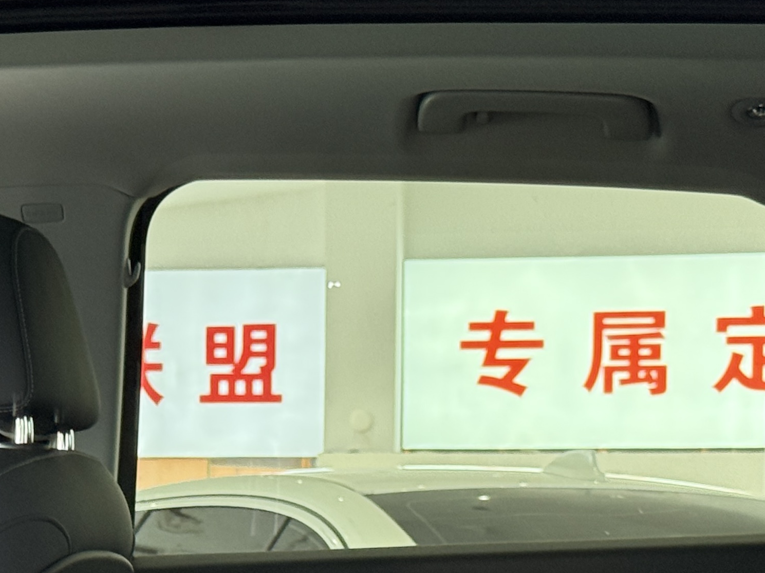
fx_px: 2806
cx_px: 211
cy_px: 671
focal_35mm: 127
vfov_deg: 11.5
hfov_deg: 15.5
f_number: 1.78
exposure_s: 1/33
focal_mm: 6.76
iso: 250
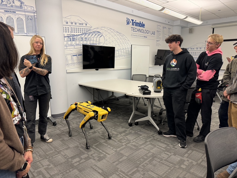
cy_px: 89
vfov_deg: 56.8
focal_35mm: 24
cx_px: 118
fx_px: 164
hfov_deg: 71.6
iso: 200
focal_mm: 6.76
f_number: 1.78
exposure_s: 1/120
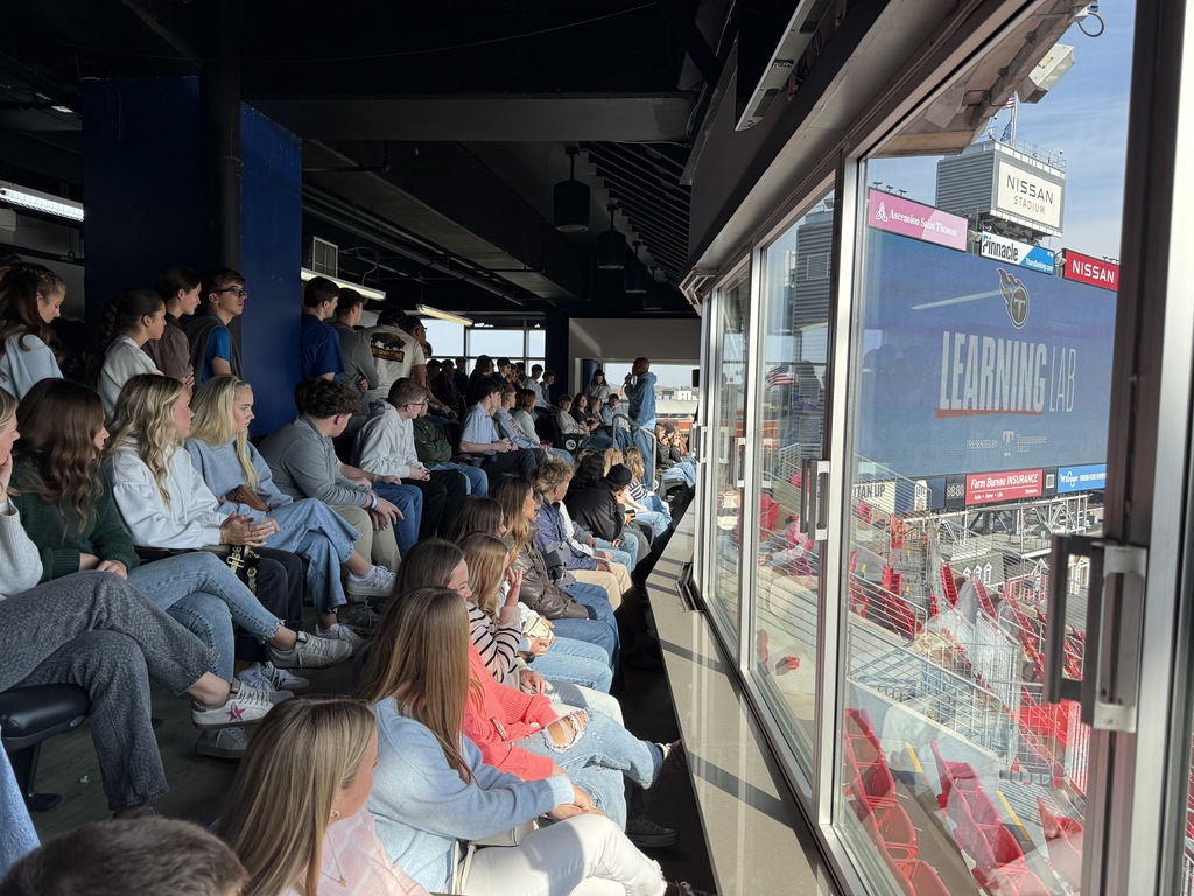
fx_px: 828
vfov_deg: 56.8
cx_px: 597
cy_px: 448
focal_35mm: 24
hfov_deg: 71.6
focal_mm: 6.76
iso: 100
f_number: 1.78
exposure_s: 1/1139
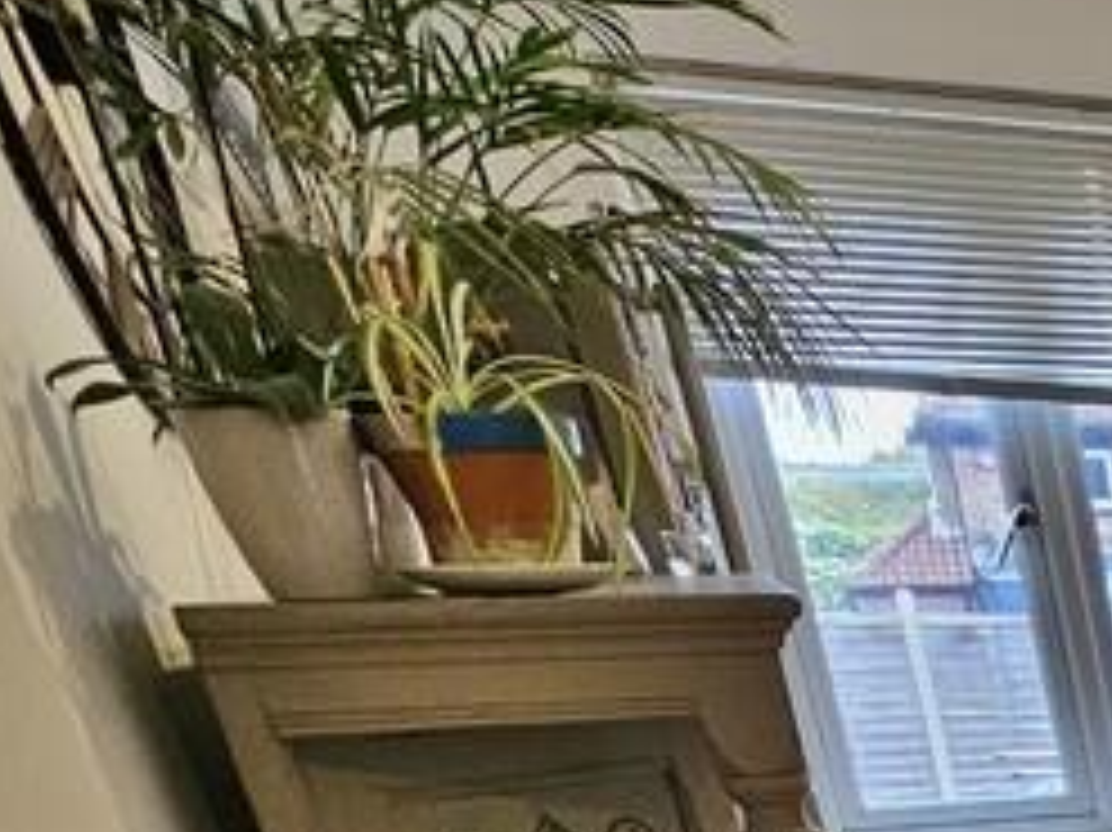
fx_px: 1734
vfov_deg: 20.4
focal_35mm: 54
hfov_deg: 22.1
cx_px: 1985
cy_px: 1439
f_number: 2.2
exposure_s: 1/50
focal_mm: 2.2
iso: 250
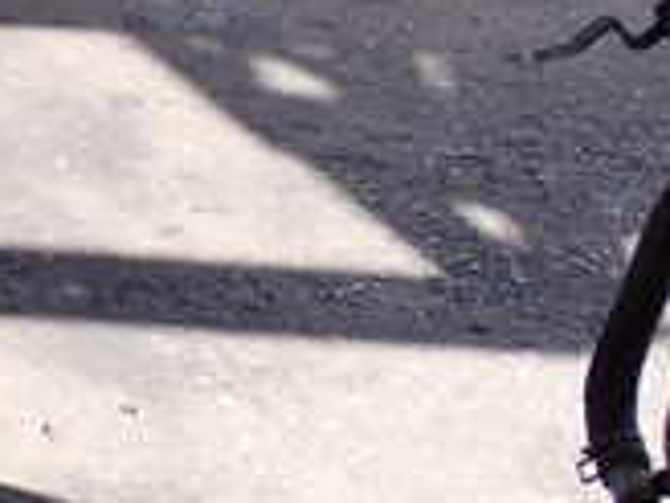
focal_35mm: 161
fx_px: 3116
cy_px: 838
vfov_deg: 8.9
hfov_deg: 11.4
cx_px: -519
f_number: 4
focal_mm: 7.84
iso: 100
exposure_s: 1/100
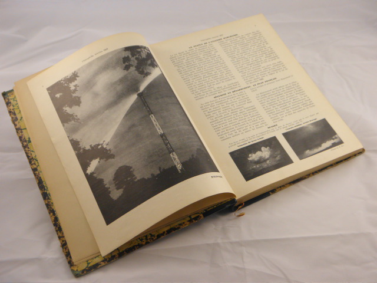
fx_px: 512
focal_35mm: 47
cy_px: 142
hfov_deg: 40.4
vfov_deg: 30.9
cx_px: 188
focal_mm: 8.6
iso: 100
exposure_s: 1/60
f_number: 3.9
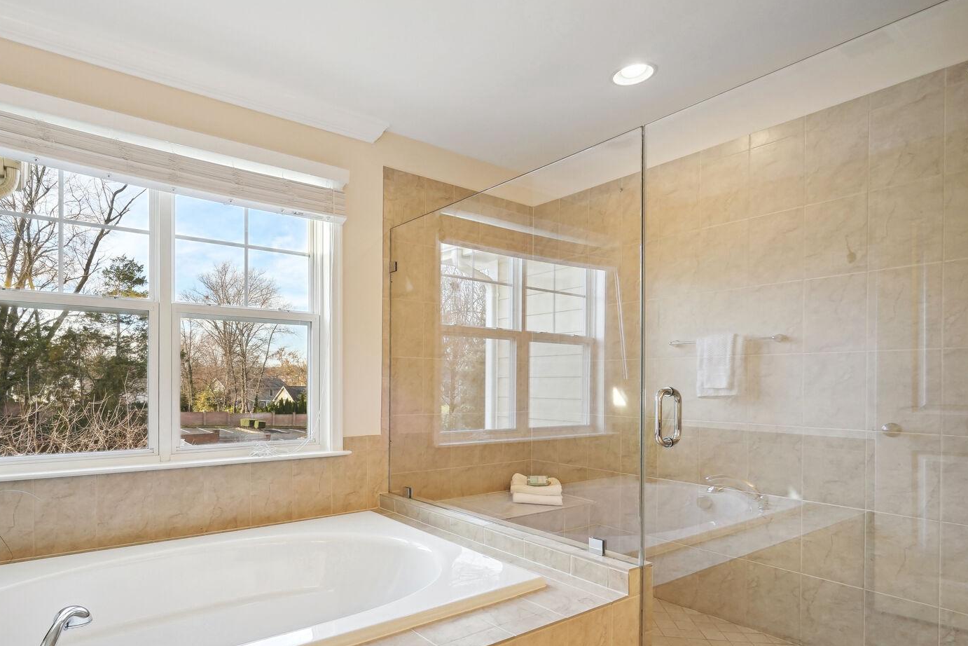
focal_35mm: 20
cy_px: 390
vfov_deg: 61.4
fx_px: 538
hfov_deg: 82.8
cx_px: 382
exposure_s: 1/100
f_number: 9
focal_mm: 16
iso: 800
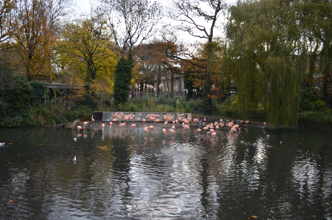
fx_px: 304
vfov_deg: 39.8
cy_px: 110
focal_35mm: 33
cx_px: 166
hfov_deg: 57.3
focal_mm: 22
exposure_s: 1/200
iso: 160
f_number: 3.8
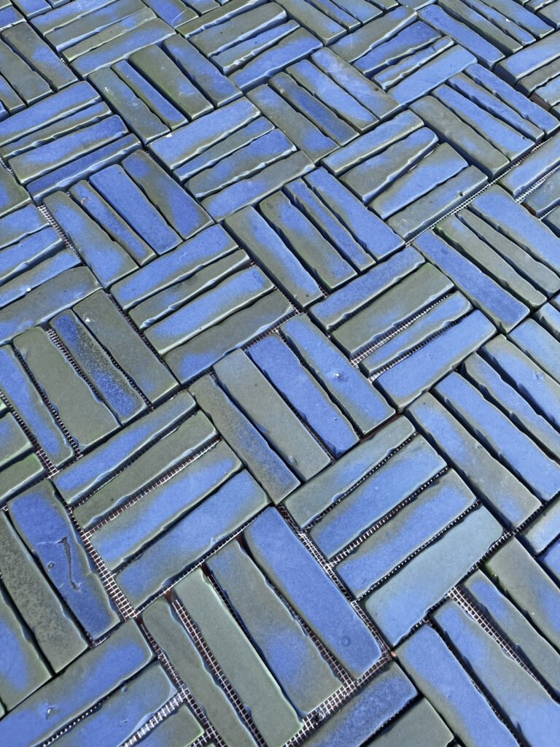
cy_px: 374
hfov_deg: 53.1
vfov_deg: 67.3
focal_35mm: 26
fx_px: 561
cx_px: 280
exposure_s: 1/437
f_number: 1.6
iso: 50
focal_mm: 5.1
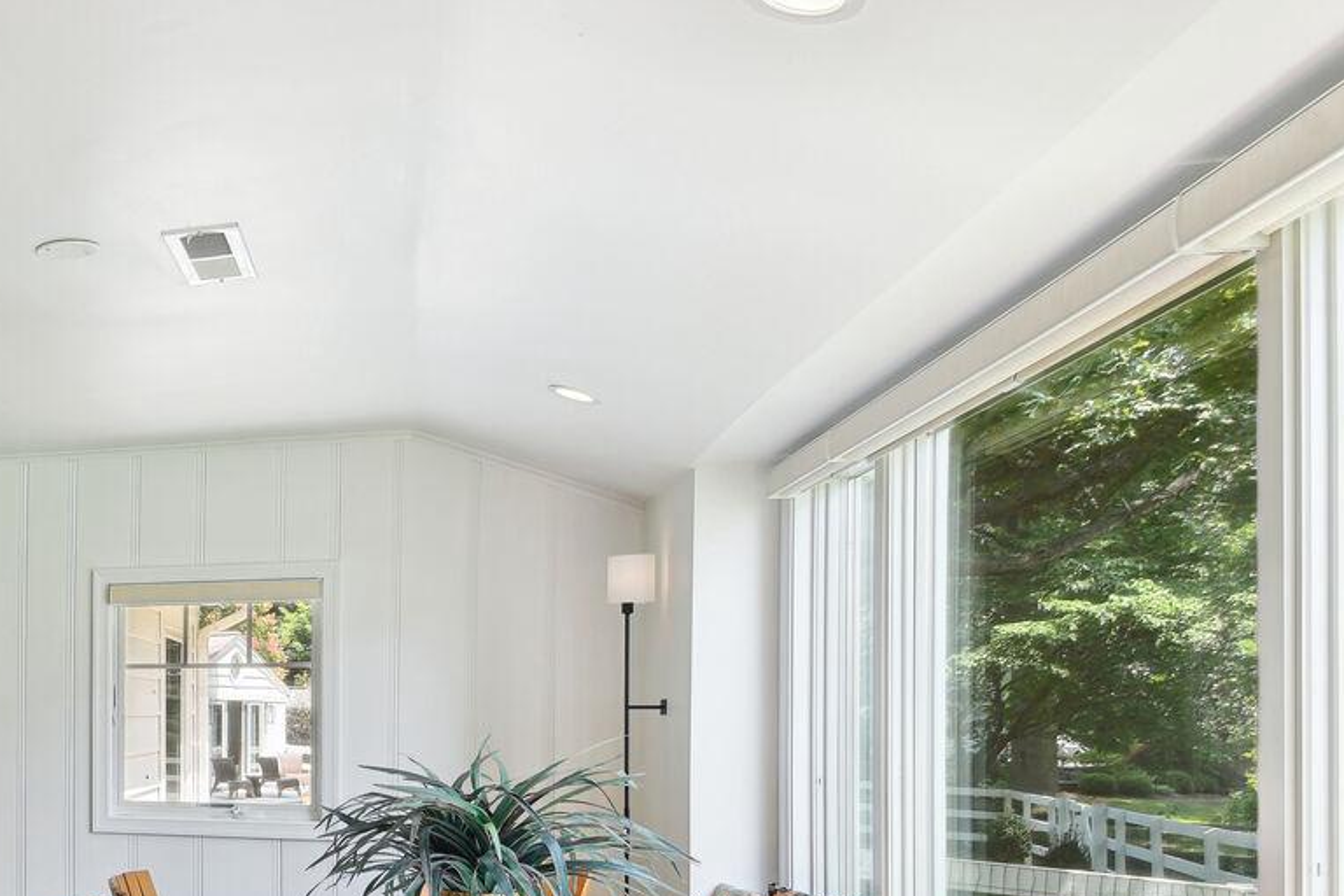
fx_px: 1344
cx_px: -82
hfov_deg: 43.2
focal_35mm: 36
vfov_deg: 35.1
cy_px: 779
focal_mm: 16
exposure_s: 1/15
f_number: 8
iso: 200
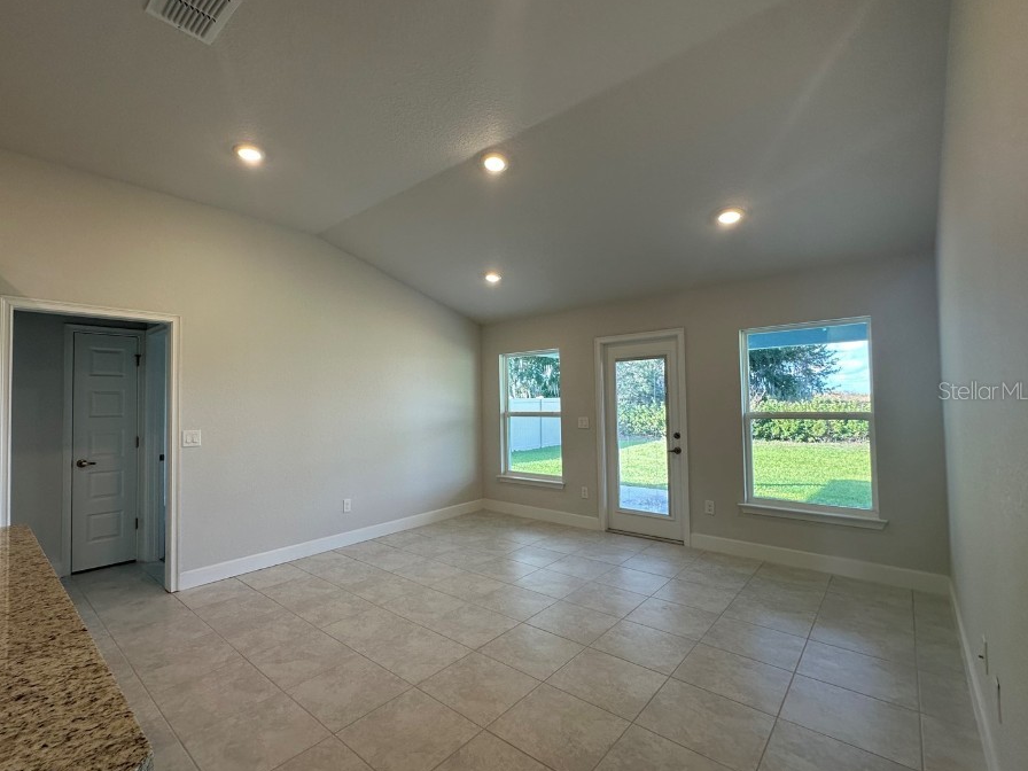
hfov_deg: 94.1
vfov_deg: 78.1
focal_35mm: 16
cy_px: 390
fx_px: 475
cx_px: 459
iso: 80
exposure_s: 1/120
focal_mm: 2.22
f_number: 2.2
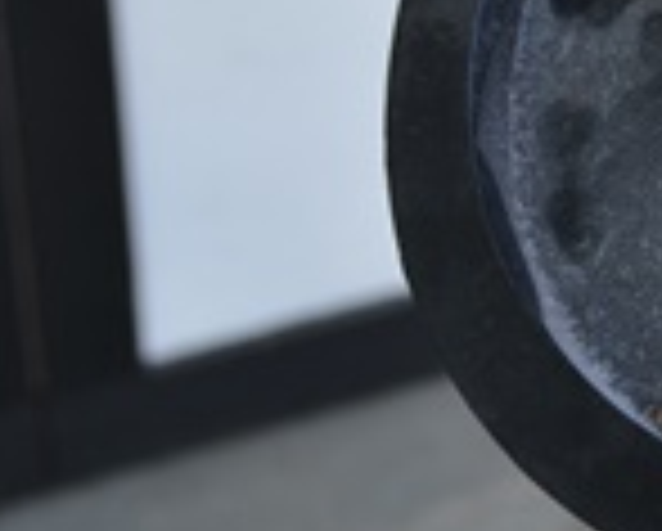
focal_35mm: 126
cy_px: -58
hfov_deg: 14.9
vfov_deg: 12.1
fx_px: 2472
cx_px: 734
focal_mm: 22
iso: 250
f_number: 5.6
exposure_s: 1/125
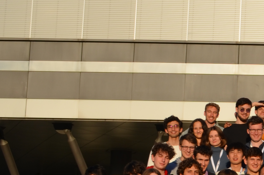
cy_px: 184
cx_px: 462
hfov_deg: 12.4
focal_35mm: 153
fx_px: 1120
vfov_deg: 8.9
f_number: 9
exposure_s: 1/200
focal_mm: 24
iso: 100
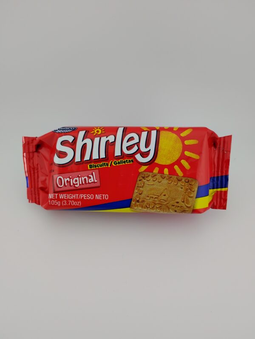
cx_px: 128
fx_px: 274
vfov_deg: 63.4
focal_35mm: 28
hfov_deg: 49.9
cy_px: 170
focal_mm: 4.26
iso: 100
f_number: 1.8
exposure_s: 1/288
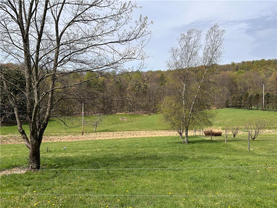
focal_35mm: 26
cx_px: 138
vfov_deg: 53.1
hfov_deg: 67.3
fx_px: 208
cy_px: 104
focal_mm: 5.7
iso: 50
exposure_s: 1/4444
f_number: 1.5
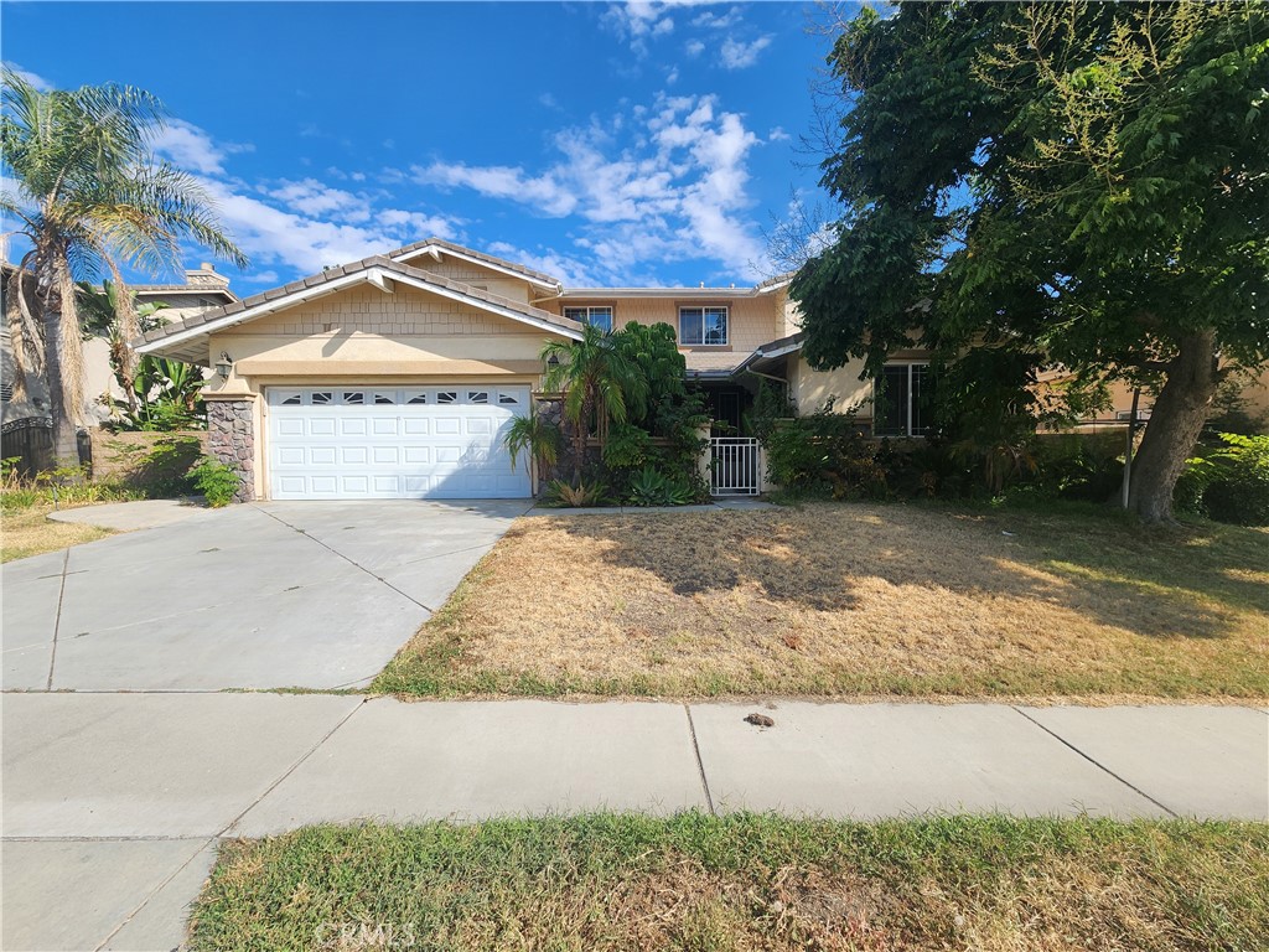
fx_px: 477
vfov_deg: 89.9
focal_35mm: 13
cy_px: 476
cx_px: 634
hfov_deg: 106.2
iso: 50
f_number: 2.2
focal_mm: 2.2
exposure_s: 1/1529
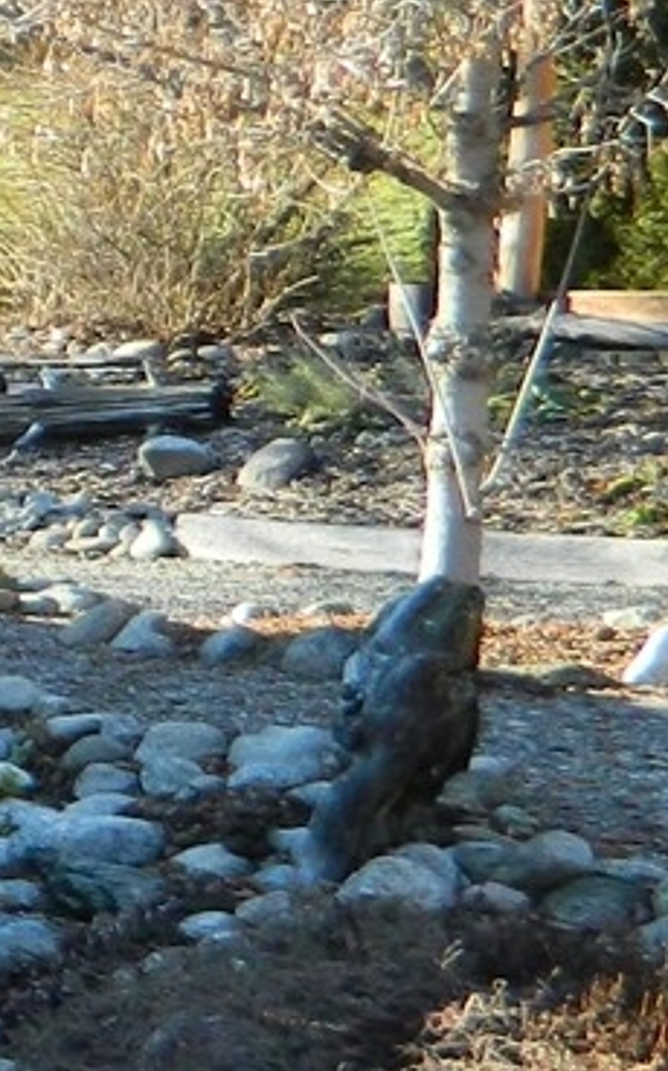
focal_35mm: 115
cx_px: -1626
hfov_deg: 8.5
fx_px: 3356
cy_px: 644
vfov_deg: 18.1
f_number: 3.1
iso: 80
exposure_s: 1/200
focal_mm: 4.5
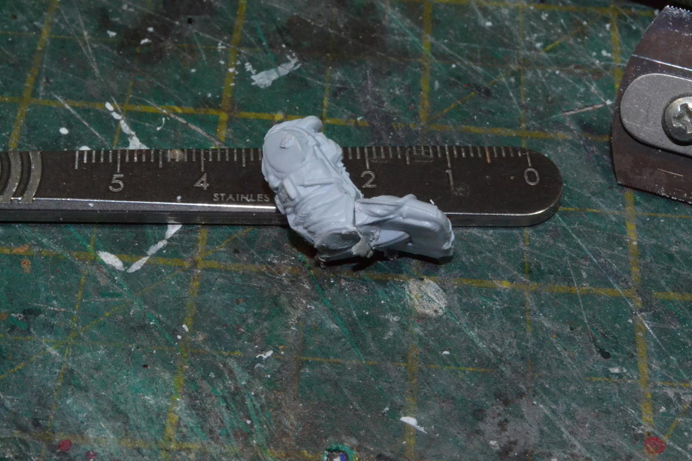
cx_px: 346
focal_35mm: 82
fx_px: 1586
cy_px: 230
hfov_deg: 24.6
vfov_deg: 16.6
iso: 3200
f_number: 22
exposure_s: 1/60
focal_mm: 55
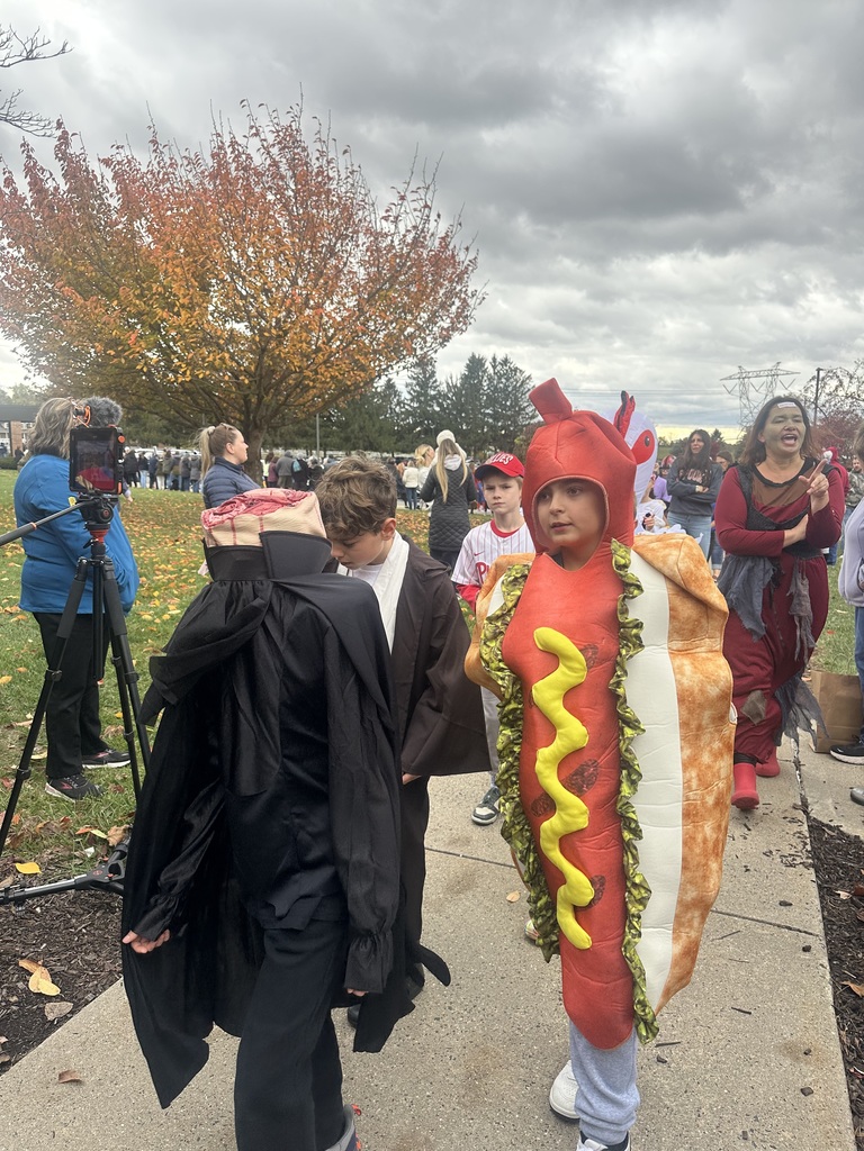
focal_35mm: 24
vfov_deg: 71.6
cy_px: 576
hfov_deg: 56.8
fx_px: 799
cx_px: 432
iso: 80
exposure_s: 1/724
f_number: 1.78
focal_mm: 6.86
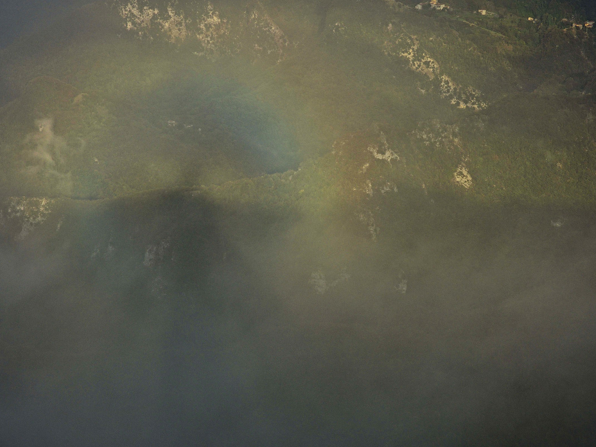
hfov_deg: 17.3
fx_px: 1963
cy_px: 224
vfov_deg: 13.0
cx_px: 299
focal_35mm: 114
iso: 125
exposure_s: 1/200
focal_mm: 70
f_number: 6.3
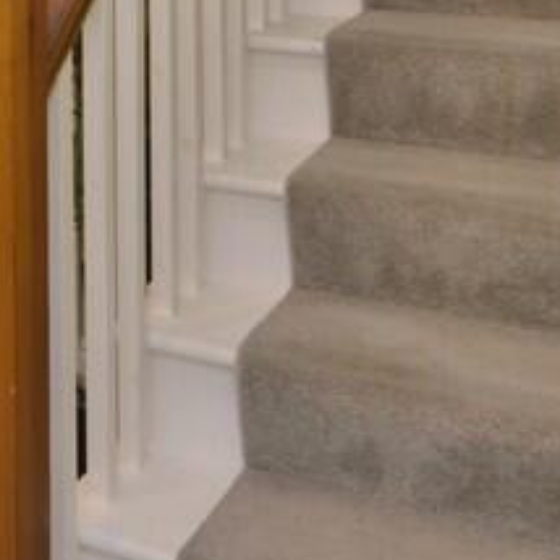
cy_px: -147
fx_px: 1227
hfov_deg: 23.8
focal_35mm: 67
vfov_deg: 23.1
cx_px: -86
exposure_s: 1/60
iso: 500
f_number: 5.6
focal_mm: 11
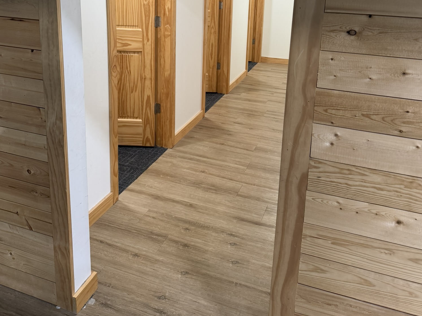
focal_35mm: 33
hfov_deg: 55.3
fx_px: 402
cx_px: 208
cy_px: 51
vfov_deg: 40.6
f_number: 1.78
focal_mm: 6.76
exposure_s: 1/60
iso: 160
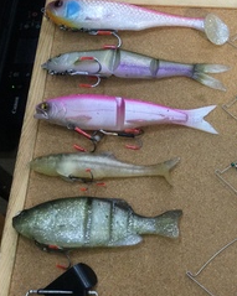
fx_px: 667
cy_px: 222
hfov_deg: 18.4
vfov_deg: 24.8
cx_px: 329
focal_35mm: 76
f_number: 2.4
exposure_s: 1/30
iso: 25
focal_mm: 3.3
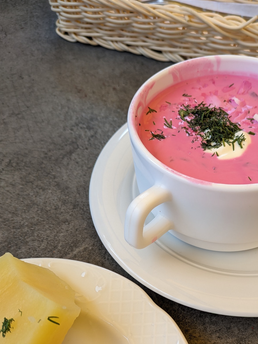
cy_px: 257
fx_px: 407
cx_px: 175
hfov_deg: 34.8
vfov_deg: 44.3
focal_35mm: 41
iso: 51
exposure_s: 1/519
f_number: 1.89
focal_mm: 5.43
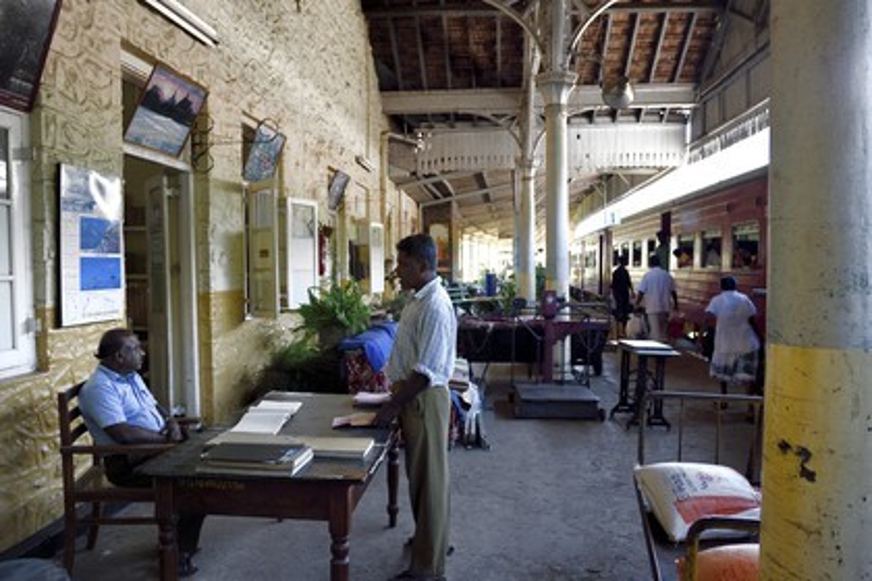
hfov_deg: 67.4
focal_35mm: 27
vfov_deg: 47.9
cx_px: 436
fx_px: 654
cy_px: 290
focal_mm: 27
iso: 800
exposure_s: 1/80
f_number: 5
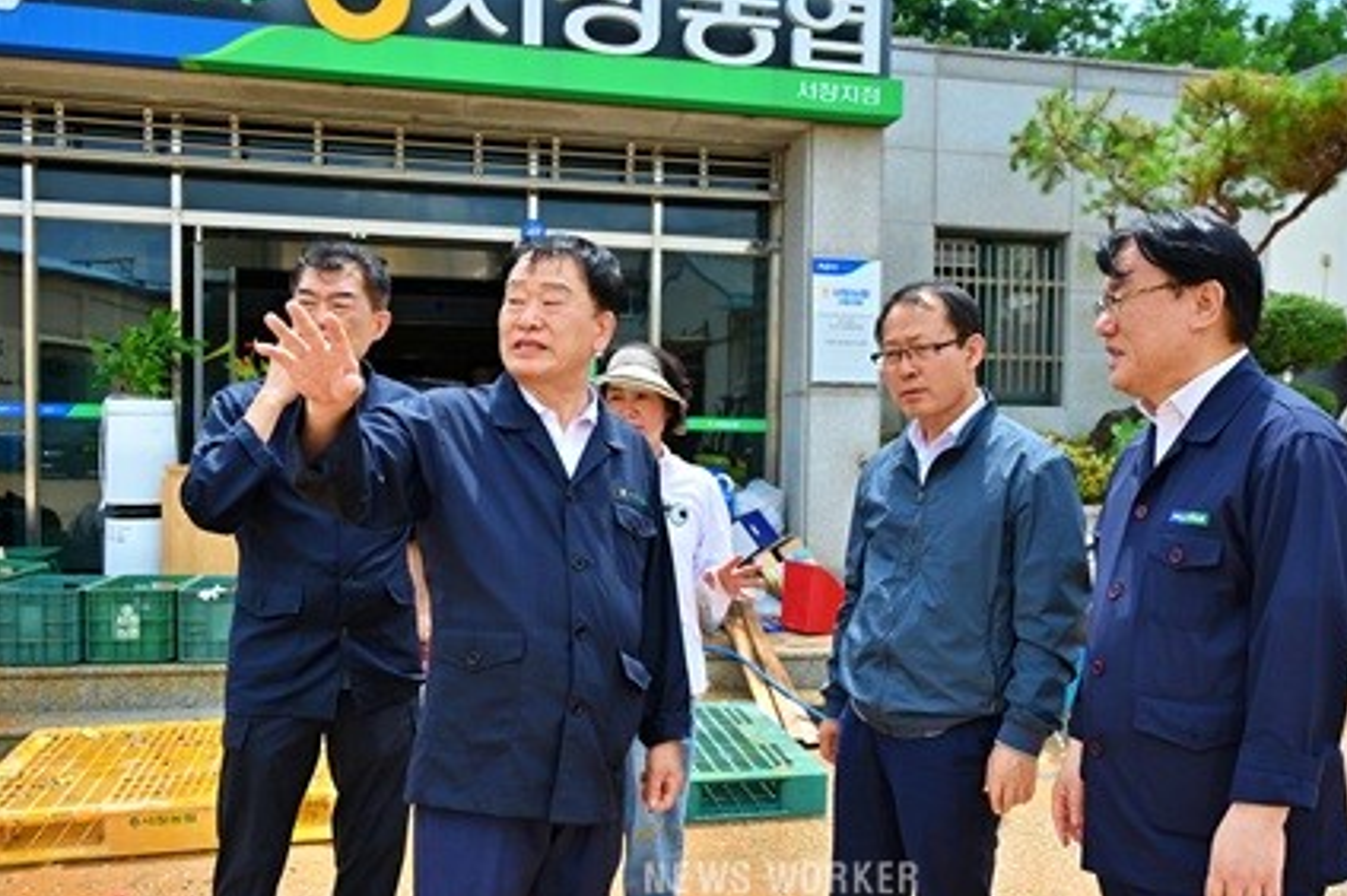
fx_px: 1271
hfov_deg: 55.7
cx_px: 737
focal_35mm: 34
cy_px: 497
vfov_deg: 38.8
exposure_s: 1/3200
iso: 500
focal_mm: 24
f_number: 4.5
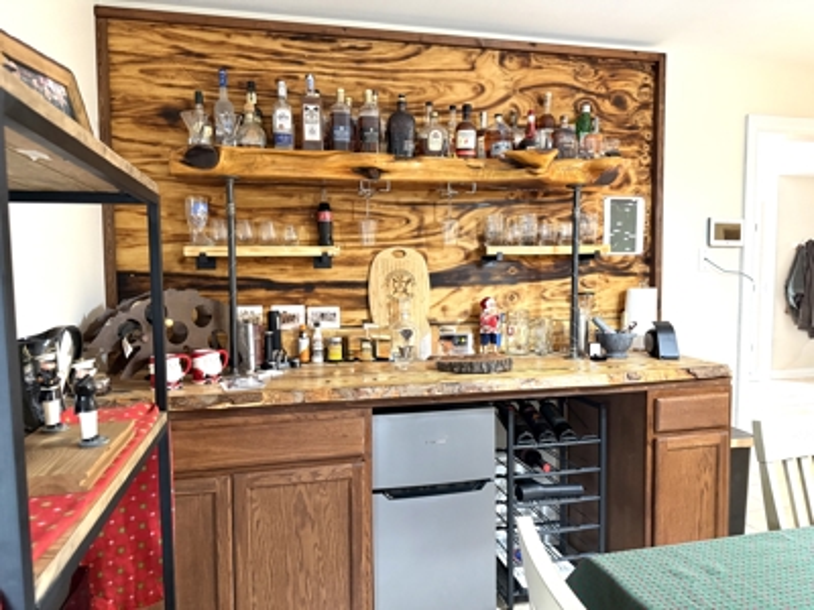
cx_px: 407
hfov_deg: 71.6
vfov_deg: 56.8
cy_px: 305
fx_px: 564
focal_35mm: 24
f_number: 1.78
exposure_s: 1/40
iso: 640
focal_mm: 6.76
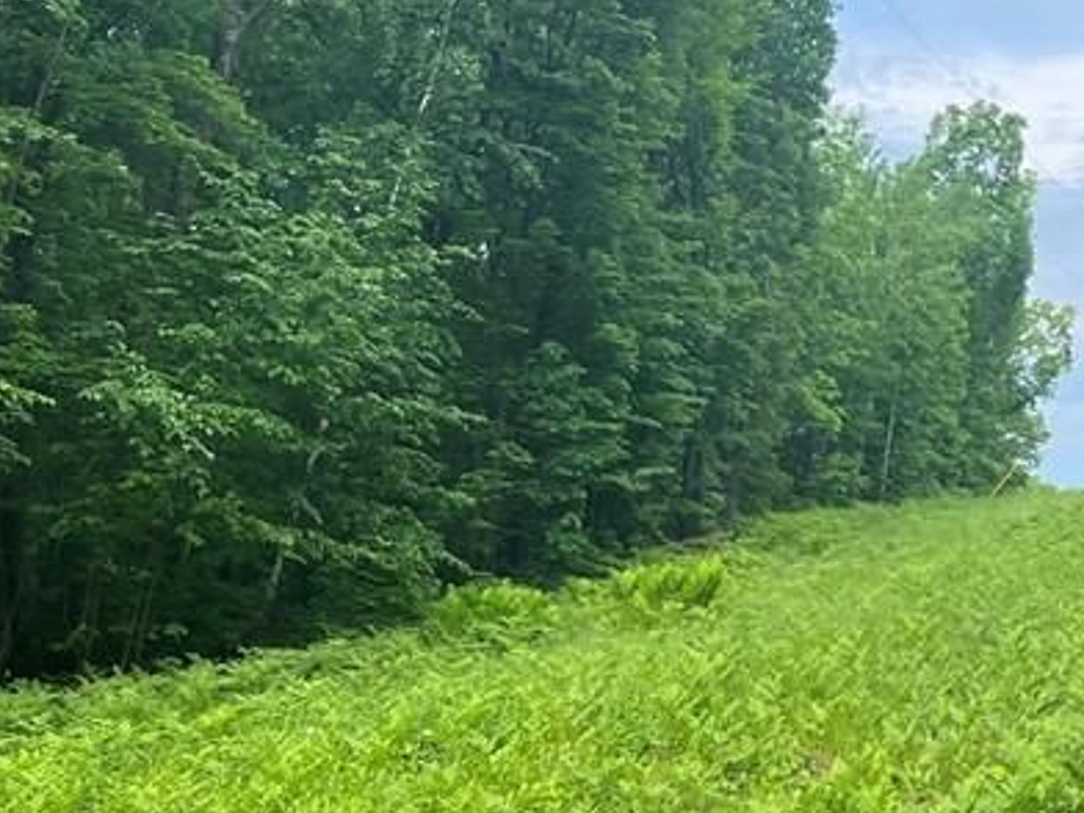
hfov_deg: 27.0
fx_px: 2129
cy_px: 343
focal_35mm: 68
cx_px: 1081
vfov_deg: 21.6
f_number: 1.5
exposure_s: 1/1395
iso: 50
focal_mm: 5.7
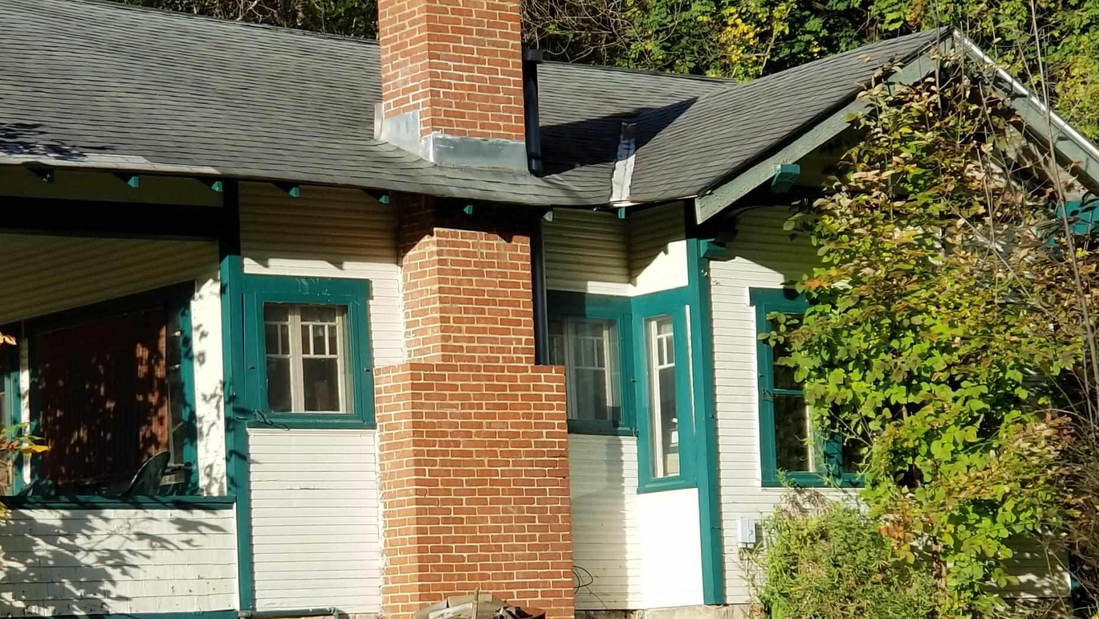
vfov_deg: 13.7
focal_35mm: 88
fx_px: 2564
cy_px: 480
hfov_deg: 24.0
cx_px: 303
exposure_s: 1/483
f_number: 2.4
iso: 25
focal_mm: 6
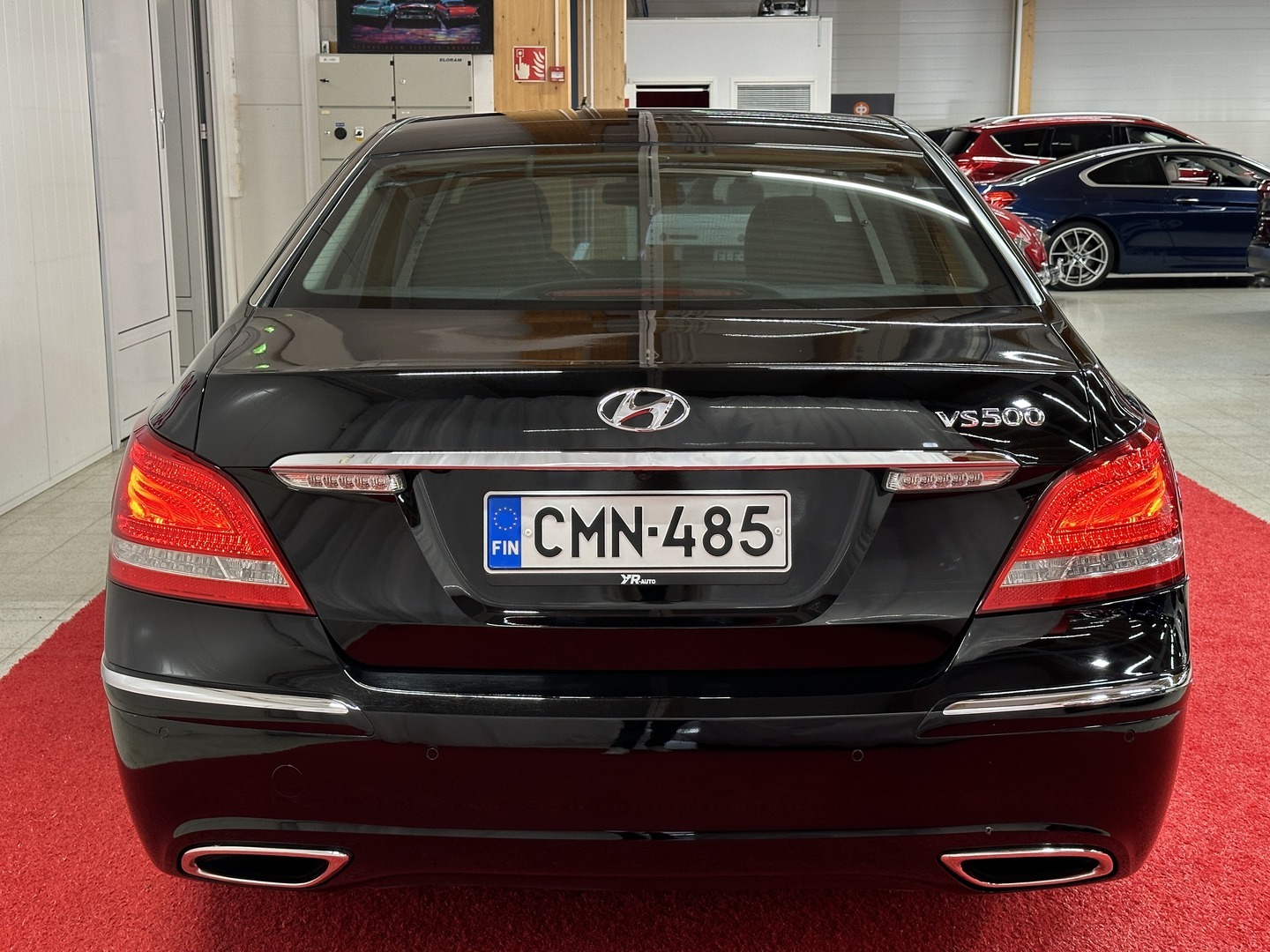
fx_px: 1761
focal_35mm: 48
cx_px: 635
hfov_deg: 39.7
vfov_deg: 30.3
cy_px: 476
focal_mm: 6.86
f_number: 1.78
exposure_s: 1/61
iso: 80
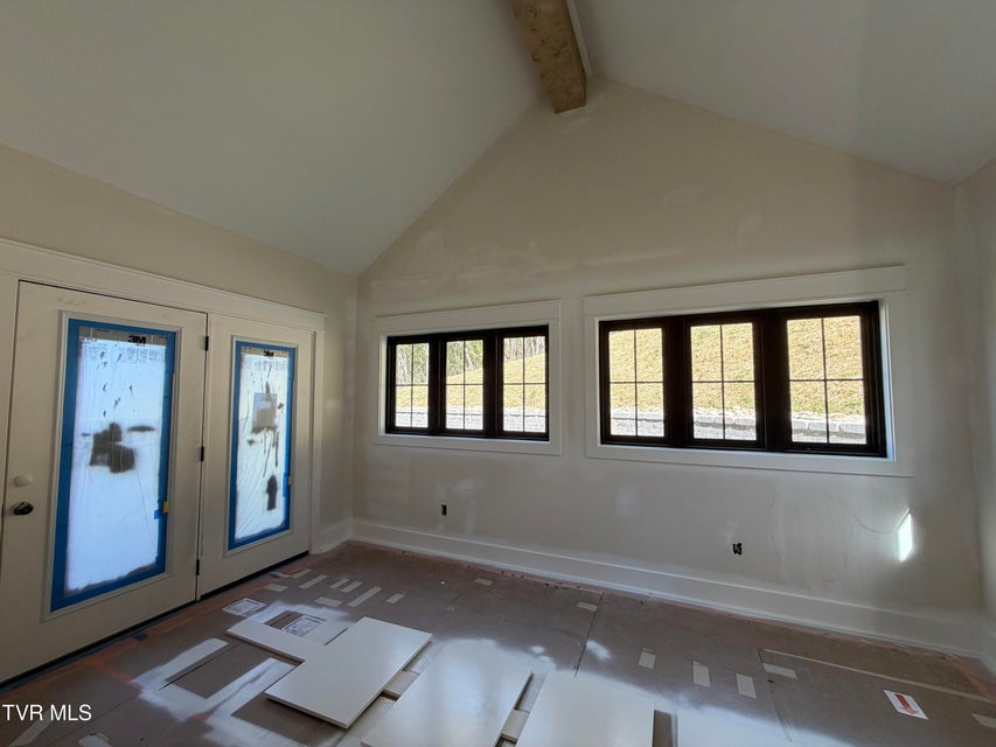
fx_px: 403
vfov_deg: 85.7
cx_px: 498
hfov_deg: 102.1
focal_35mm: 14
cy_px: 374
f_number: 2.2
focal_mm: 2.22
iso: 100
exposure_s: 1/120
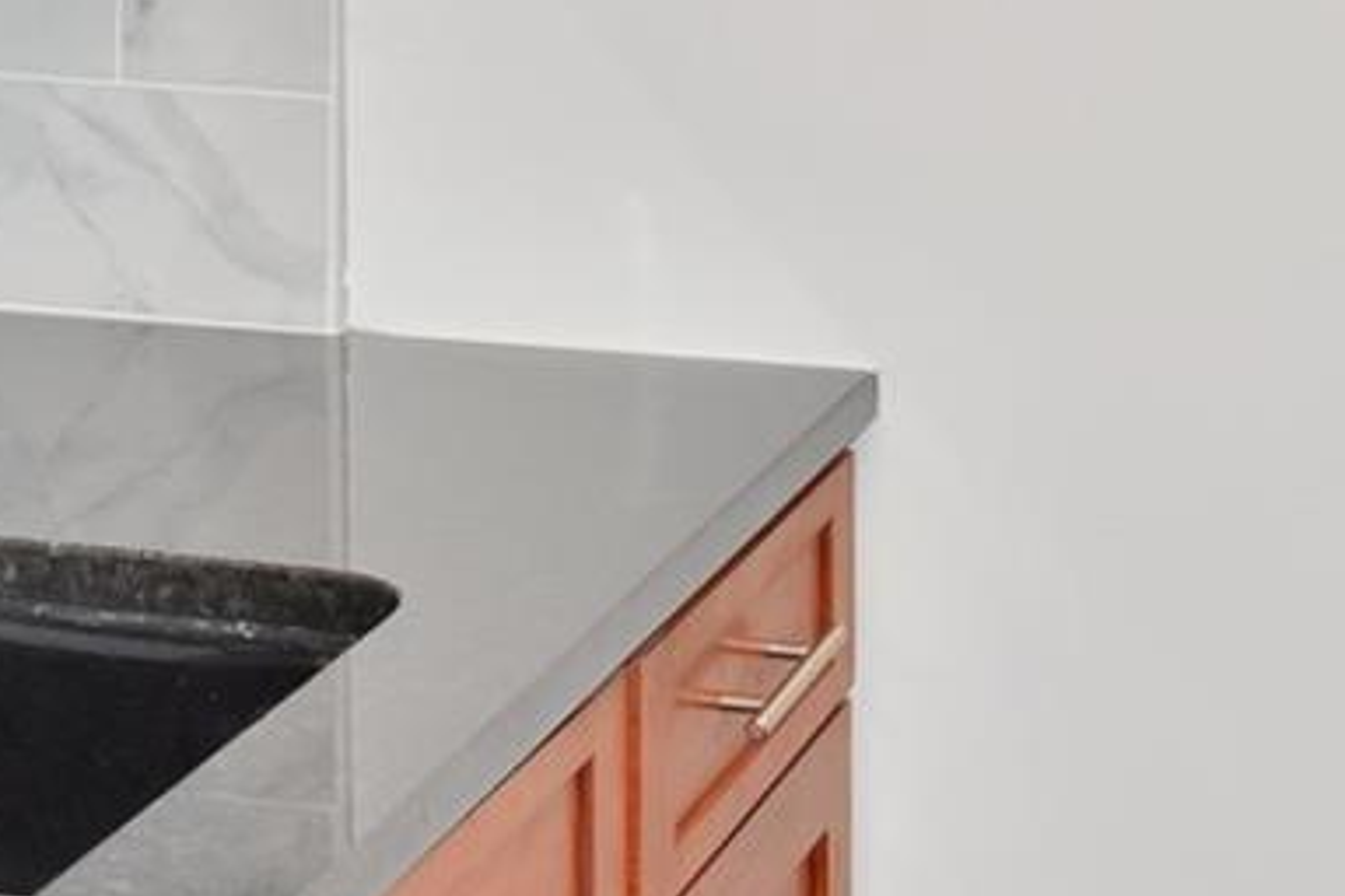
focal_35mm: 104
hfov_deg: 19.5
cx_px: 312
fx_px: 3885
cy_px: 784
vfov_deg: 13.1
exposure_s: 1/60
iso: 800
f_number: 4
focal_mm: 26
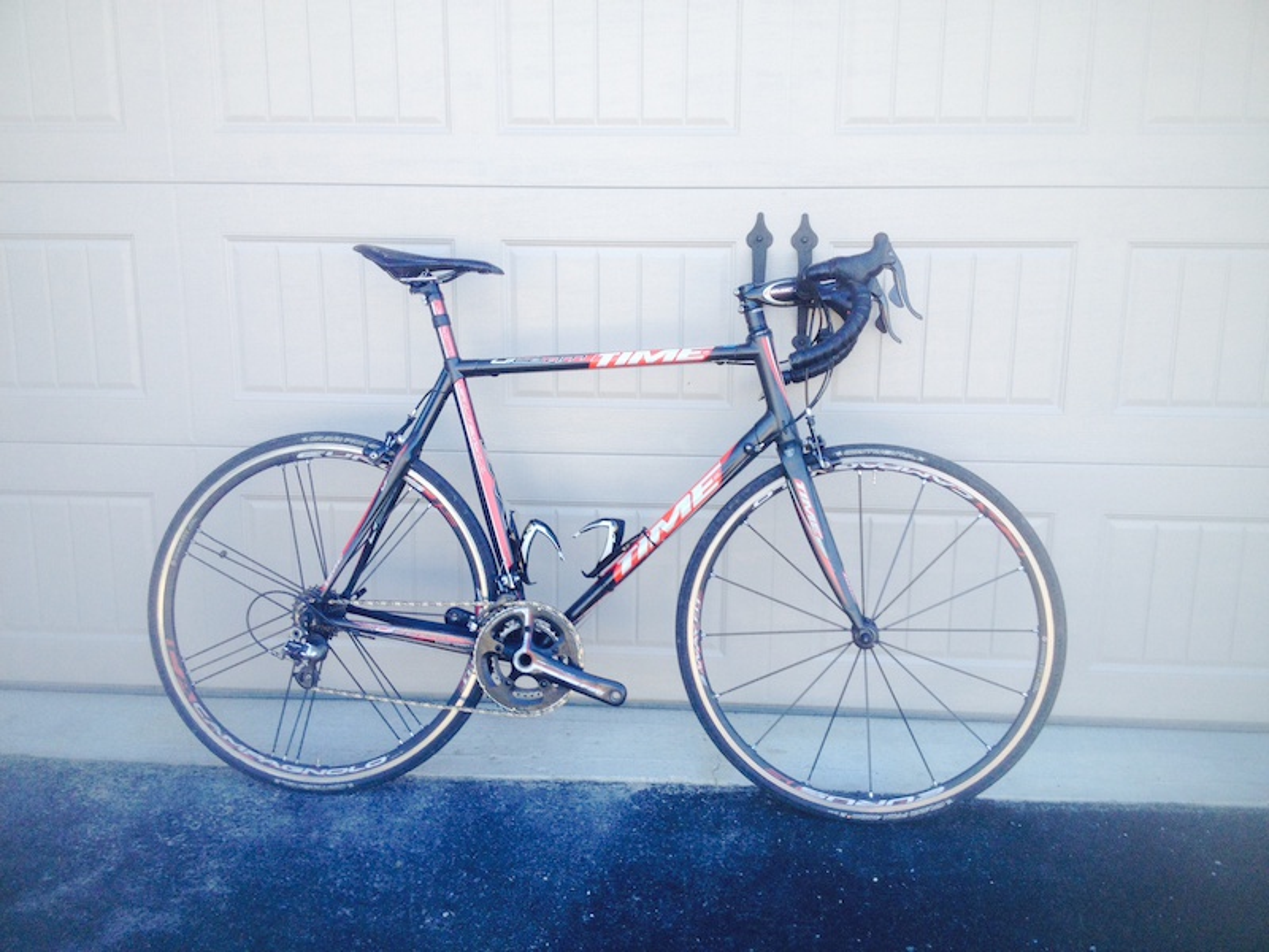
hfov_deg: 52.6
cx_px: 634
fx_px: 1283
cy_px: 476
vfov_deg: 40.7
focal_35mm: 35
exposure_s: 1/135
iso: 50
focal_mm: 4.28
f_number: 2.4
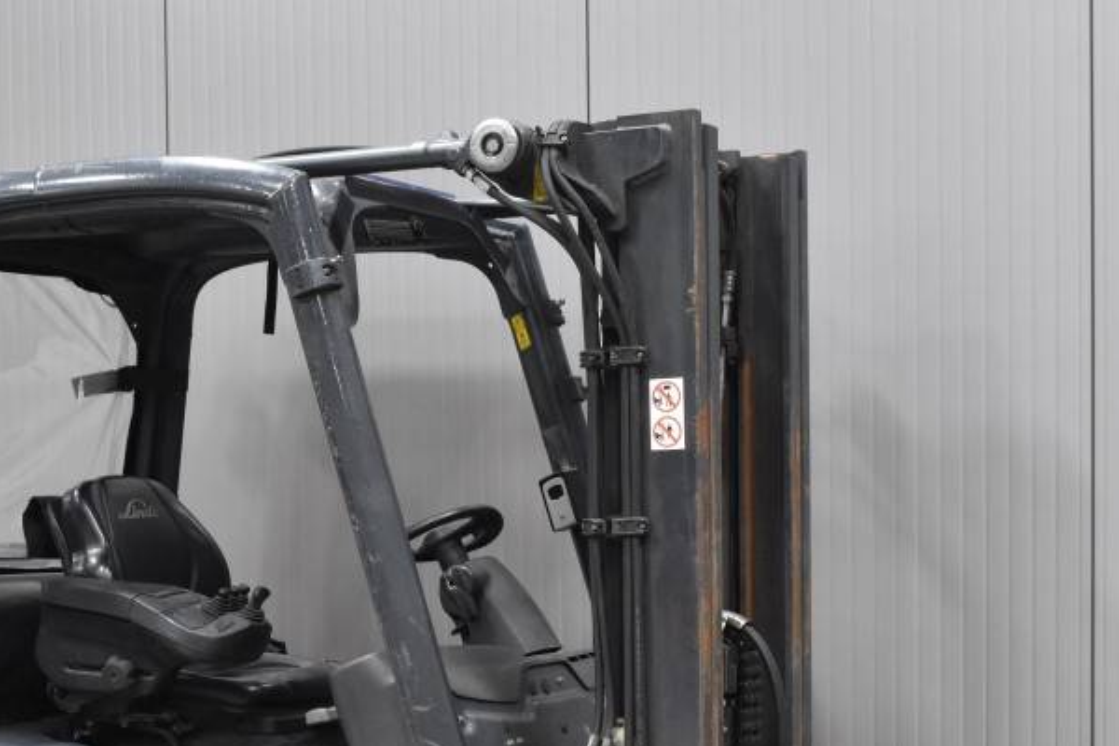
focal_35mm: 75
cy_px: 698
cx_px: 412
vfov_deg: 17.9
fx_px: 2331
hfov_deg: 26.9
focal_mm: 25
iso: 1600
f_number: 5.6
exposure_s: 1/30
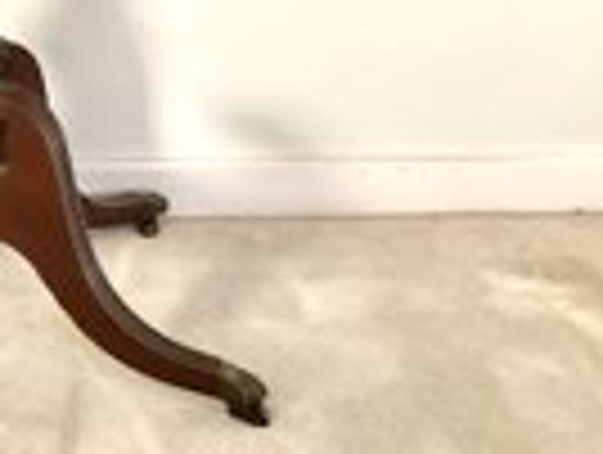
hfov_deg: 24.2
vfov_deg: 19.8
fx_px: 1291
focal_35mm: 74
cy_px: 97
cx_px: -92
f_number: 1.8
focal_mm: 3
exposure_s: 1/40
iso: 250
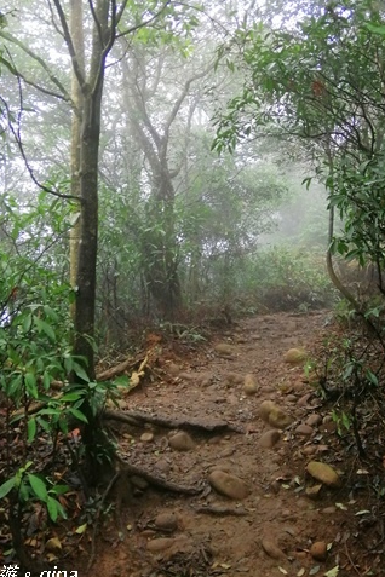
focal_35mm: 34
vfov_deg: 55.3
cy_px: 227
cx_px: 206
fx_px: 545
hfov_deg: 38.9
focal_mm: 3.81
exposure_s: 1/120
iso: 250
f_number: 2.2
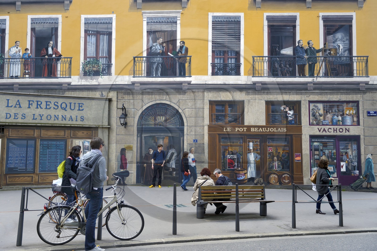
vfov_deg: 38.9
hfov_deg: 55.8
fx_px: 356
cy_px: 126
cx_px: 188
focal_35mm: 34
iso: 100
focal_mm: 34
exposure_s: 1/250
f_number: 4
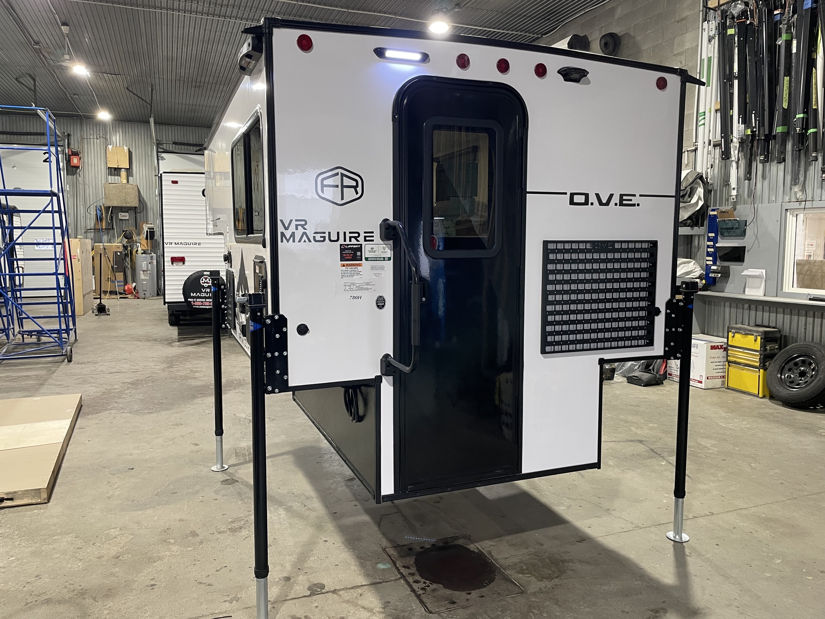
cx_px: 412
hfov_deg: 67.3
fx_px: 620
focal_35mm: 26
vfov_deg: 53.1
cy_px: 310
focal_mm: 4.2
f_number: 1.6
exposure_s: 1/60
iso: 125
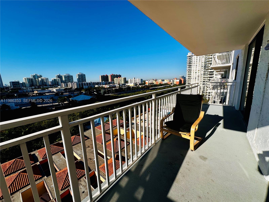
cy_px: 101
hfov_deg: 102.1
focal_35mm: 14
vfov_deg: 85.7
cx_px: 134
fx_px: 109
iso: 50
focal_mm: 2.22
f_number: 2.2
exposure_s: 1/3509
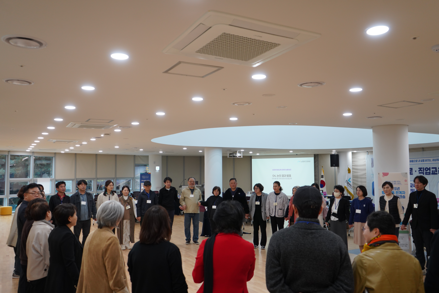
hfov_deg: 61.9
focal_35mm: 30
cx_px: 220
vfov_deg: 43.6
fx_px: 366
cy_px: 146
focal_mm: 30
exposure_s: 1/160
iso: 1000
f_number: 4
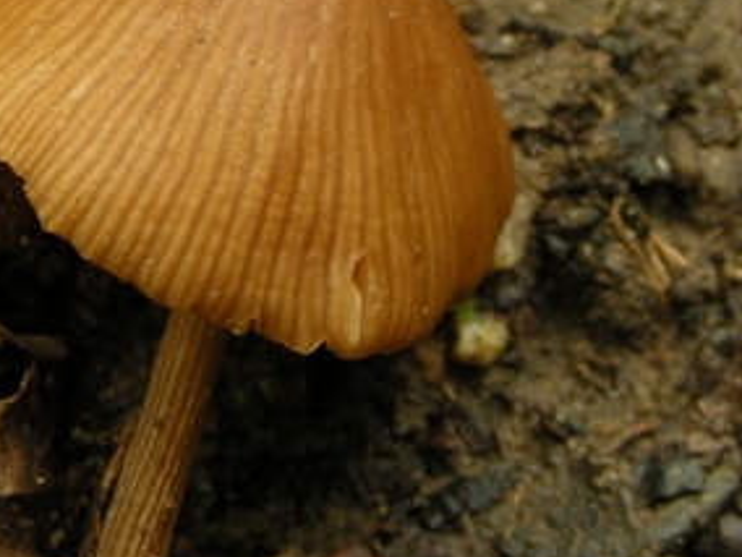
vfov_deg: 11.9
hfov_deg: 15.9
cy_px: 99
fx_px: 2658
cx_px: 243
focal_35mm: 124
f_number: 3.5
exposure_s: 1/29.7
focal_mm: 7.4
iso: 56
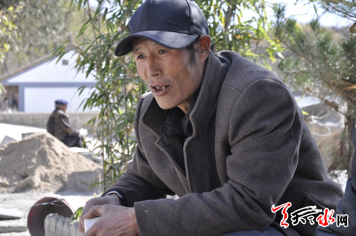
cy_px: 118
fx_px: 667
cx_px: 178
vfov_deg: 20.1
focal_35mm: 68
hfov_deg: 29.9
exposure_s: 1/400
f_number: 4.8
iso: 400
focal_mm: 45
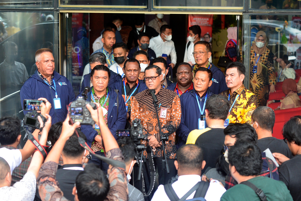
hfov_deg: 19.4
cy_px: 100
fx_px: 878
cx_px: 150
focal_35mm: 105
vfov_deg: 13.1
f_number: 6.3
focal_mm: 105
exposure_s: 1/125
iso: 1600
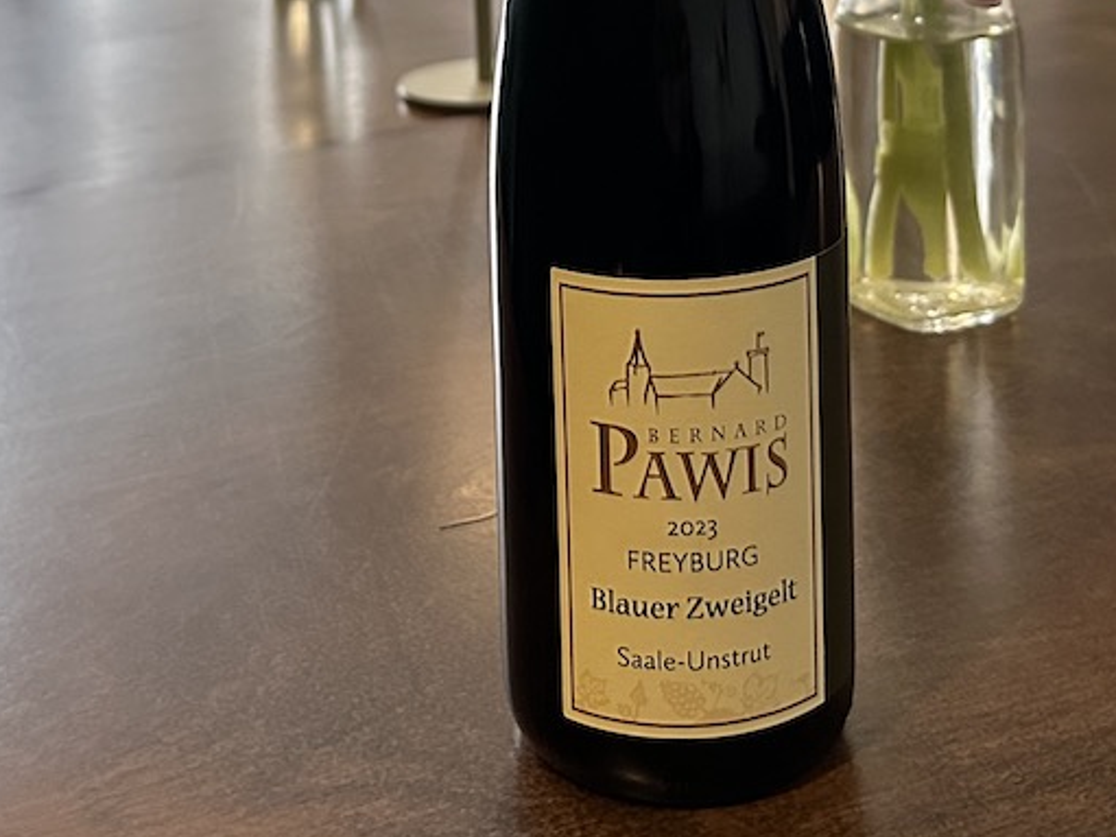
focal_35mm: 62
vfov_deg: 22.1
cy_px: -129
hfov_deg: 31.2
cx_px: 522
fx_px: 1998
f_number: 1.78
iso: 800
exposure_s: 1/60
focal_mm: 6.86
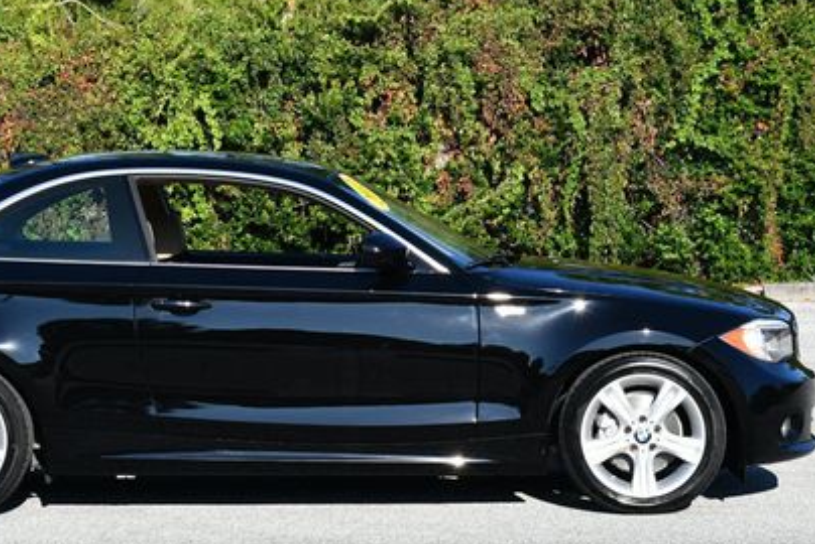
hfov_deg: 15.4
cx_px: 262
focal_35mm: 133
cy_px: 214
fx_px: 3013
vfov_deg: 10.3
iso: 125
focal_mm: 42
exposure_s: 1/250
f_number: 8
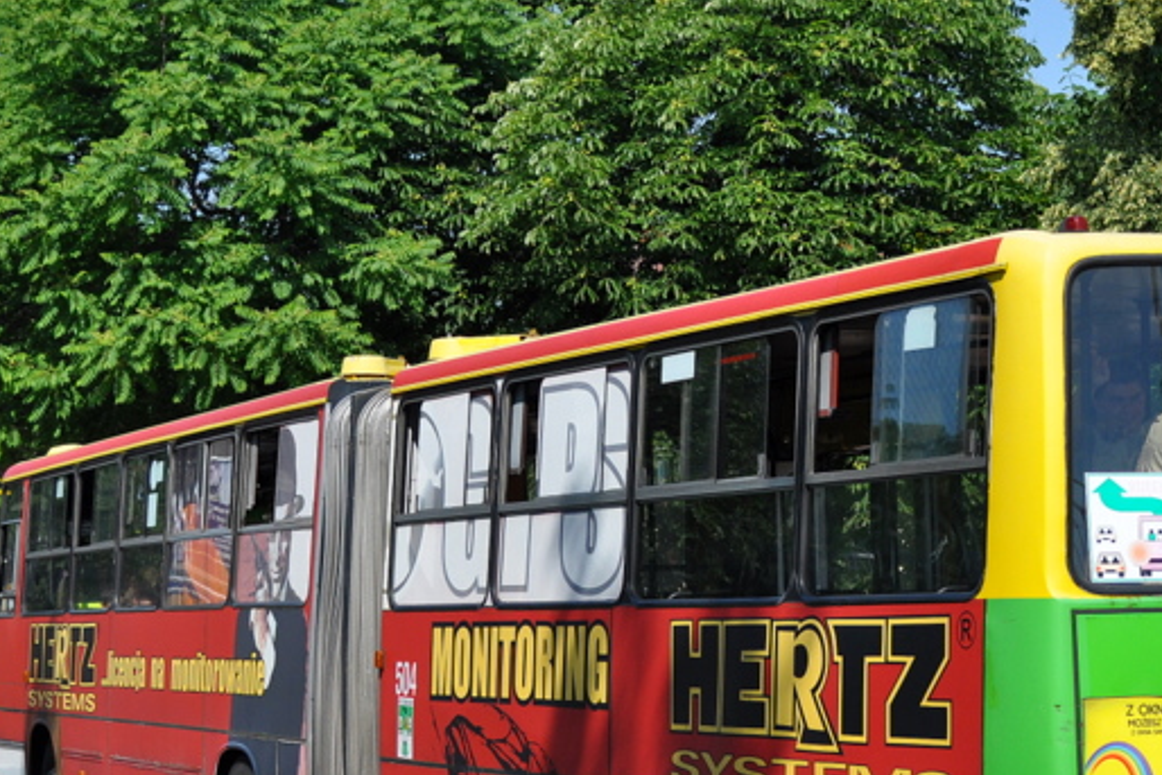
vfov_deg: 14.9
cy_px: 522
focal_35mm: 92
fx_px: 2966
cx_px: 775
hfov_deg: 22.1
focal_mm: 35
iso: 400
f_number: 6.3
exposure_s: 1/1600
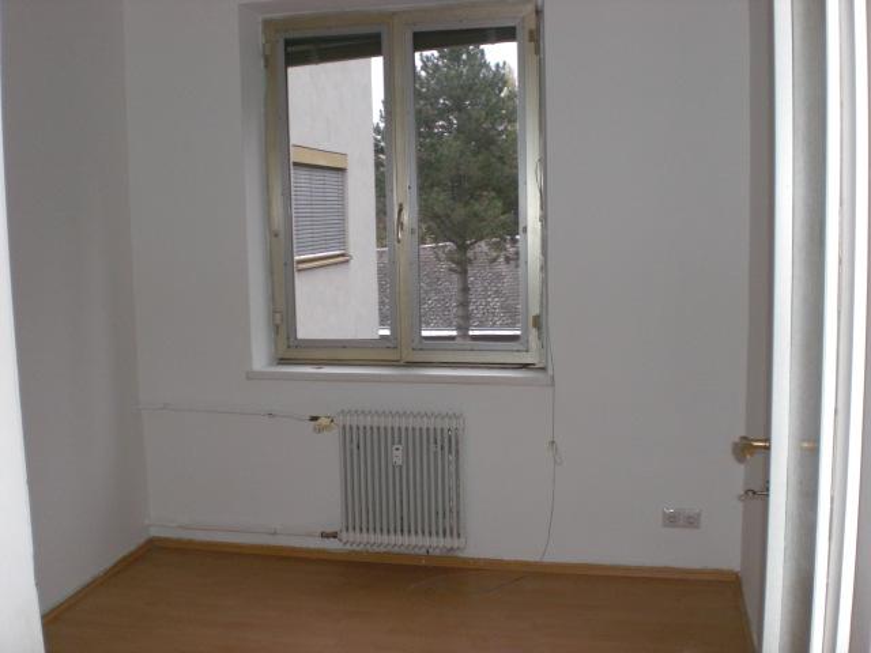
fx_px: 956
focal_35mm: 38
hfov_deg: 49.0
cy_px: 326
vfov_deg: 37.7
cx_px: 436
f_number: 3.1
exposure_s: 1/60
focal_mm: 6.3
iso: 200
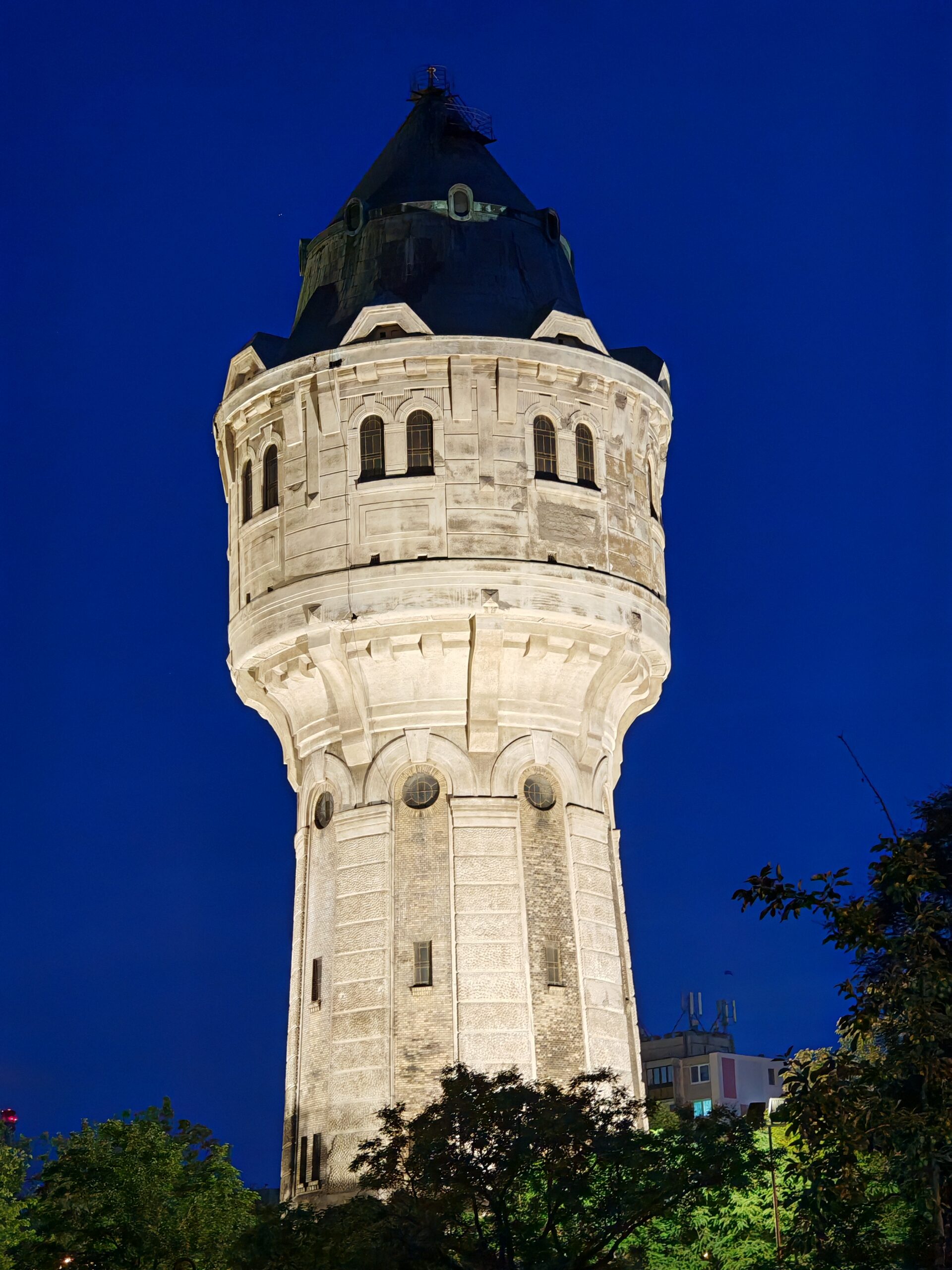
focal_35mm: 74
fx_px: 2714
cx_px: 476
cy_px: 635
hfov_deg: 19.9
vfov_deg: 26.3
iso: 4000
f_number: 2.6
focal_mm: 15.38
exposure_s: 1/33
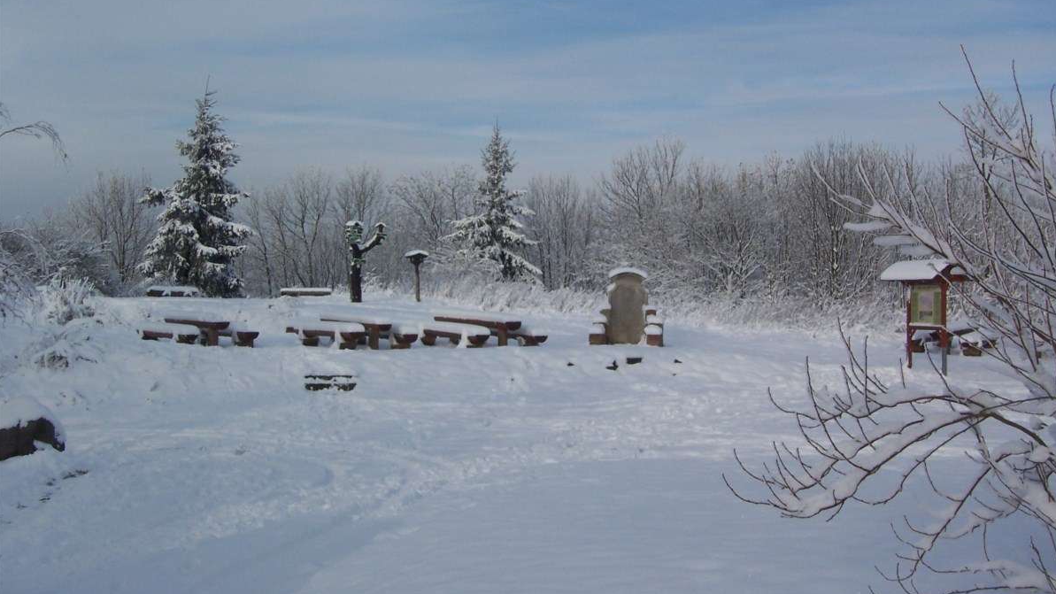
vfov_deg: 27.7
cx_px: 531
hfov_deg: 47.4
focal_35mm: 43
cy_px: 253
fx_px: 1204
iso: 64
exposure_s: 1/250
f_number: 7.1
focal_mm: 6.4
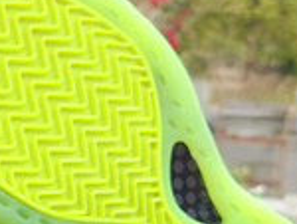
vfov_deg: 15.8
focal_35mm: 92
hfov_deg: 19.9
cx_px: -61
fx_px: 791
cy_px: 228
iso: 40
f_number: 1.8
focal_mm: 5.4
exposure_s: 1/50
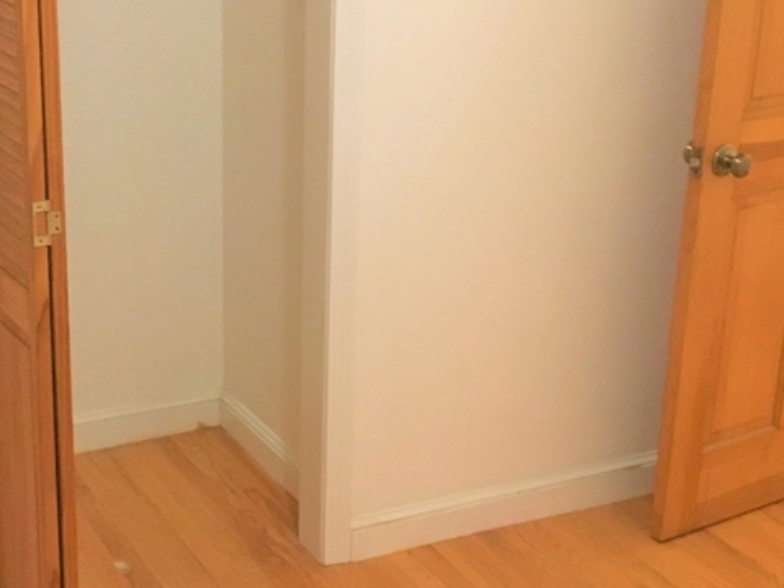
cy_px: 260
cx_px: 190
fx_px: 1404
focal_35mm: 62
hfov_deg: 30.6
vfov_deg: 23.6
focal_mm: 4.15
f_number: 2.2
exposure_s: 1/15
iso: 400
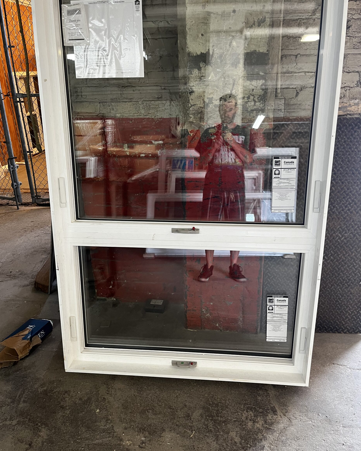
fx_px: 374
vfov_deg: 62.2
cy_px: 230
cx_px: 183
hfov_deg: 51.5
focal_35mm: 28
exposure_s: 1/74
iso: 125
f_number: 1.6
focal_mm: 5.1
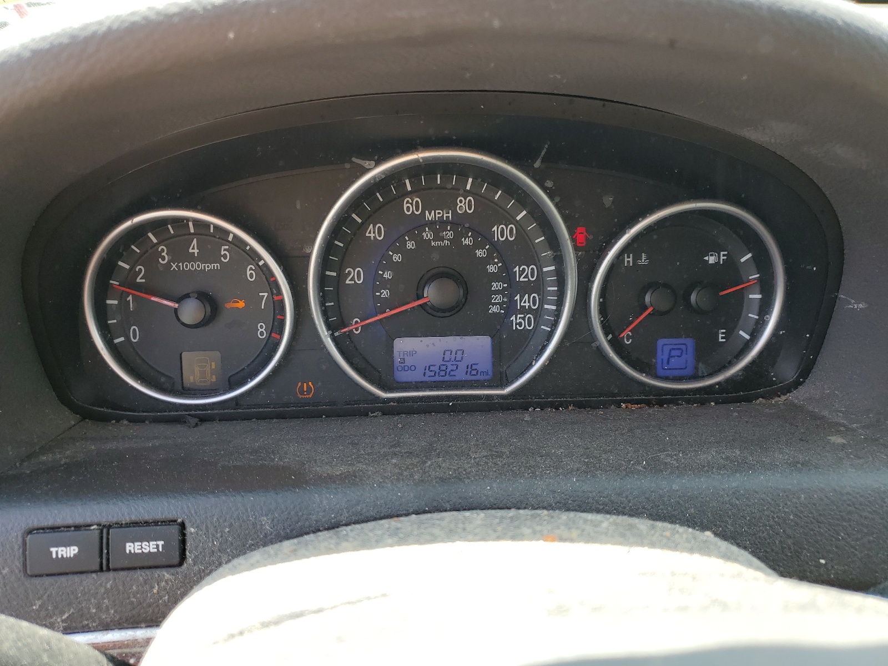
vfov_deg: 53.1
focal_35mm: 26
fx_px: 667
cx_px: 444
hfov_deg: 67.3
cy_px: 333
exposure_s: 1/270
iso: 50
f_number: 1.5
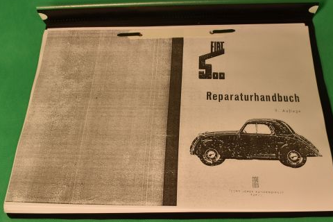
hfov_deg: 43.6
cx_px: 181
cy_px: 107
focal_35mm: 45
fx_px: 416
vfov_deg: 29.9
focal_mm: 24
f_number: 20
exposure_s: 1/40
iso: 320
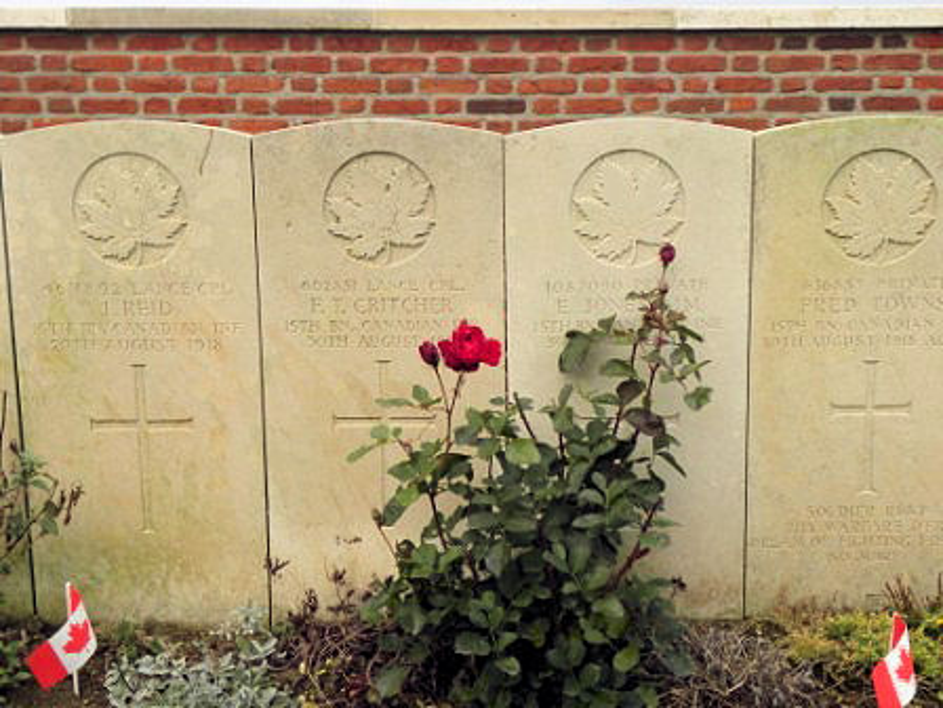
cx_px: 472
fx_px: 1253
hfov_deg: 41.2
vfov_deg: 31.5
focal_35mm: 46
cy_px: 354
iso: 105
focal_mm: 8.2
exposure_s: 1/74.3
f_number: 3.2
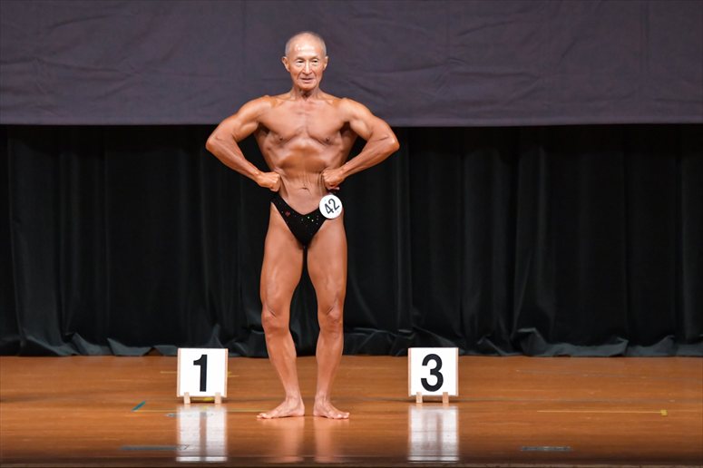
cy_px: 234
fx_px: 5563
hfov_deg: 7.2
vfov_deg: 4.8
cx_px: 352
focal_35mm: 285
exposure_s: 1/400
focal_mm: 190
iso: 6400
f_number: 5.6
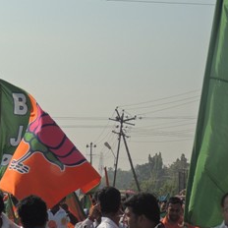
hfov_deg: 13.0
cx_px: 154
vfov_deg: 13.0
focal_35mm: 134
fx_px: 999
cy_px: 157
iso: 100
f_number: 3.7
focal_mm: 9.8
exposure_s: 1/1600
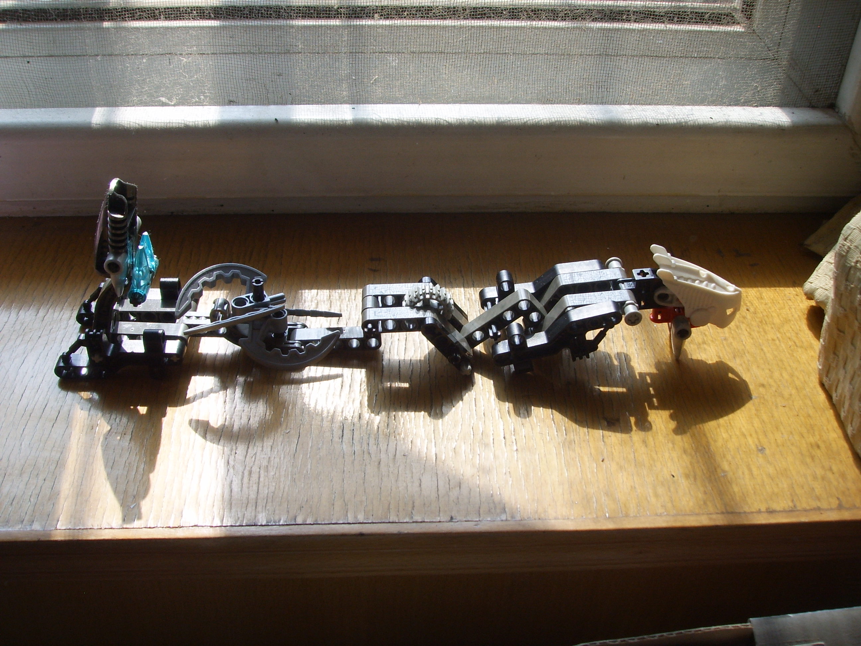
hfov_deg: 47.9
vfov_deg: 36.8
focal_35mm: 39
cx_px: 430
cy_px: 323
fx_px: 970
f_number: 3.5
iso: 50
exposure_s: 1/125
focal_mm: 6.6
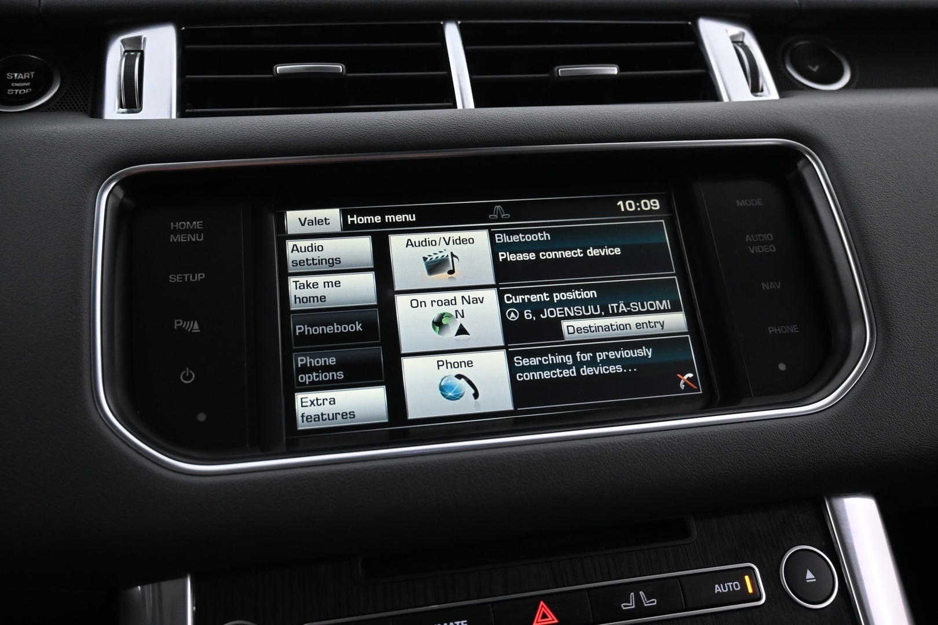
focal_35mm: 32
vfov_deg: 40.8
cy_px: 312
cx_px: 469
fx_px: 840
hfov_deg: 58.3
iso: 1600
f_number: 4
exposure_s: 1/30
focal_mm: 21.5
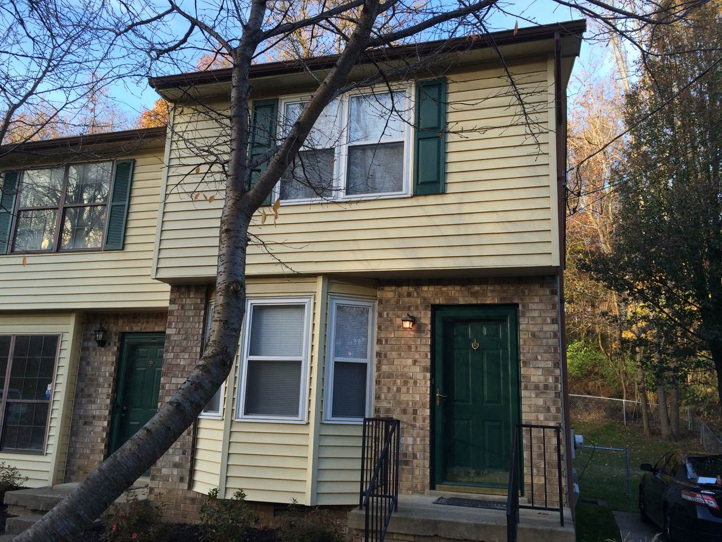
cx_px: 361
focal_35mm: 29
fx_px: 605
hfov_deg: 61.7
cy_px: 271
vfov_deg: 48.2
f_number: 2.2
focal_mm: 4.15
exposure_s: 1/289
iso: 32
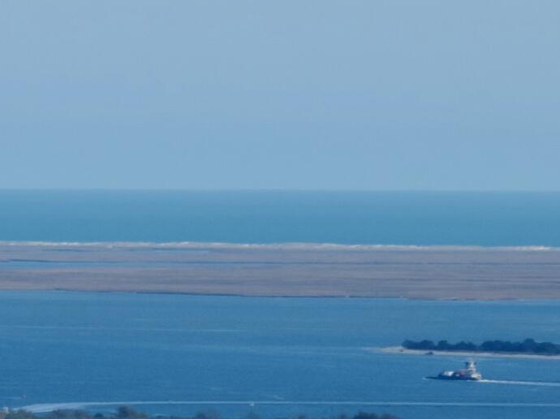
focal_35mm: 720
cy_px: 604
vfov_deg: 2.1
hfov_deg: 2.7
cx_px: -469
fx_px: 11640
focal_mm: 30.71
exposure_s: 1/500
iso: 100
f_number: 3.4
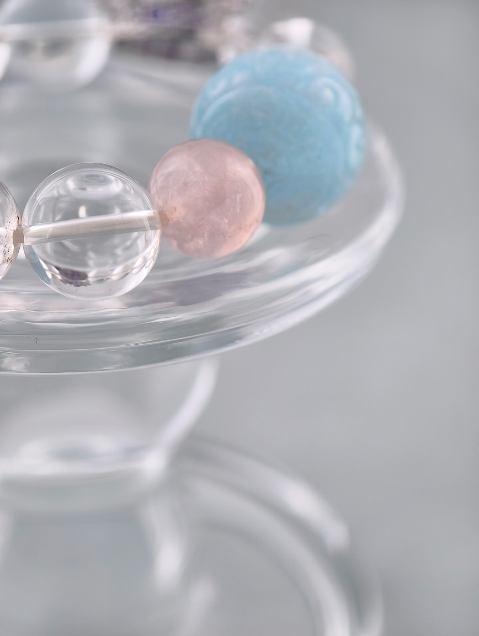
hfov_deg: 17.4
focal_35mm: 85
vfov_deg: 23.0
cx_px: 240
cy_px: 318
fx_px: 1564
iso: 125
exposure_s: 1/160
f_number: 2.67
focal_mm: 22.48
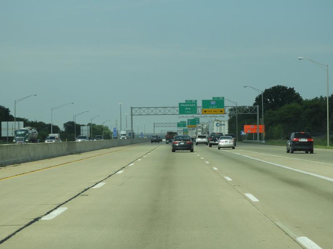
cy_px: 124
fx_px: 1202
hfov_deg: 15.8
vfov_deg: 11.9
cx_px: 166
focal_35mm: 125
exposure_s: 1/640
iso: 100
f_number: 5
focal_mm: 22.4
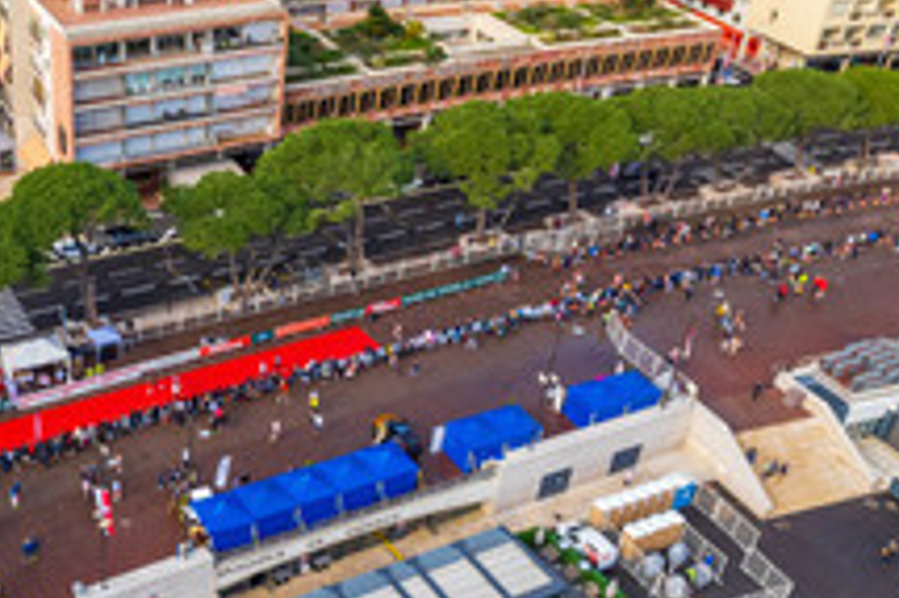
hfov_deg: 42.5
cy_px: 326
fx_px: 1073
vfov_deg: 31.1
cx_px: 130
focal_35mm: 43
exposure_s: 1/40
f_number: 2.8
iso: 200
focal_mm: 8.4
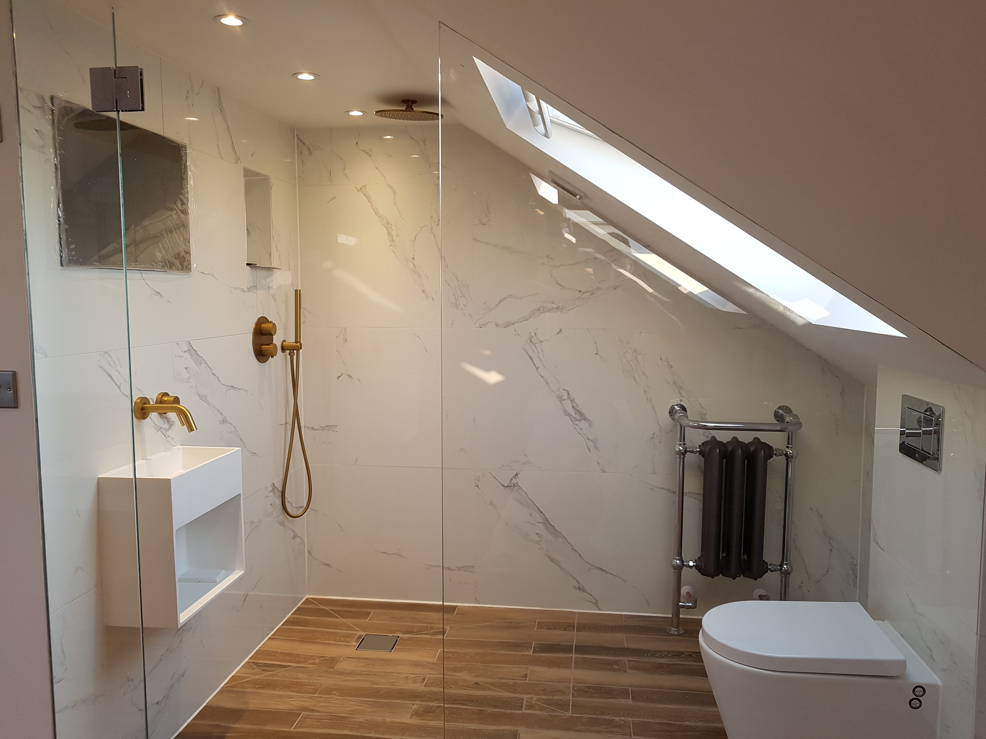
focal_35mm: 26
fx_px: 741
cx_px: 493
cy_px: 370
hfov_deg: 67.3
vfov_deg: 53.1
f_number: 1.7
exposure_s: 1/100
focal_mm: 4.2
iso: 64
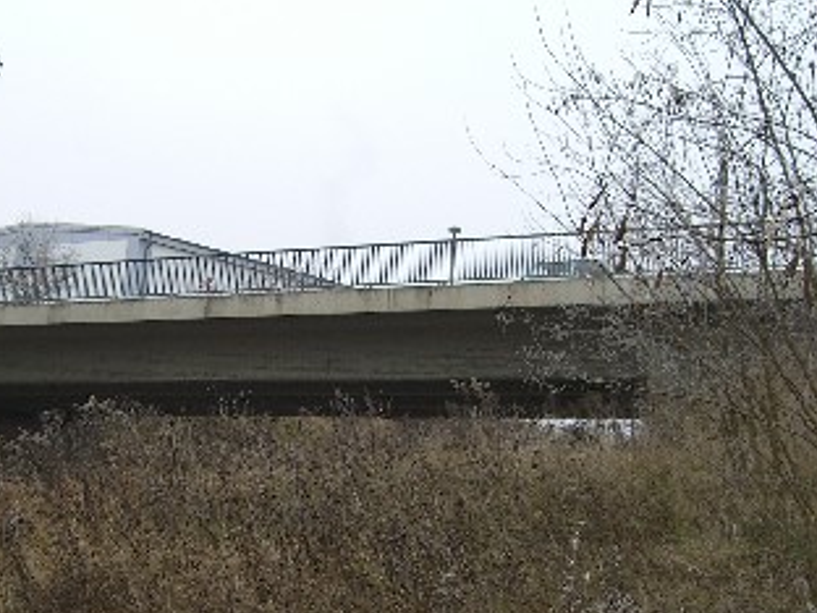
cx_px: 308
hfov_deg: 27.3
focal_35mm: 71
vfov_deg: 20.6
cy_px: 420
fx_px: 1676
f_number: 2.8
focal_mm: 7.9
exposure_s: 1/200
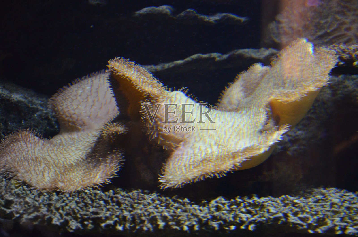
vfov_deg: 17.4
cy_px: 118
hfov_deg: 26.0
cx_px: 179
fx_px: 774
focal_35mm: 78
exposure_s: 1/160
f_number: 5
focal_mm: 52
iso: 1600
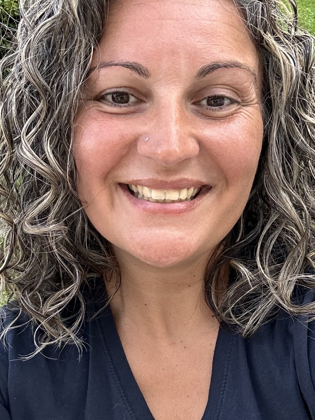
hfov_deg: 28.5
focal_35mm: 51
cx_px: 178
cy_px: 230
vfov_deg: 37.5
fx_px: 619
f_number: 1.9
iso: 80
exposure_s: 1/109
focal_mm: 2.69
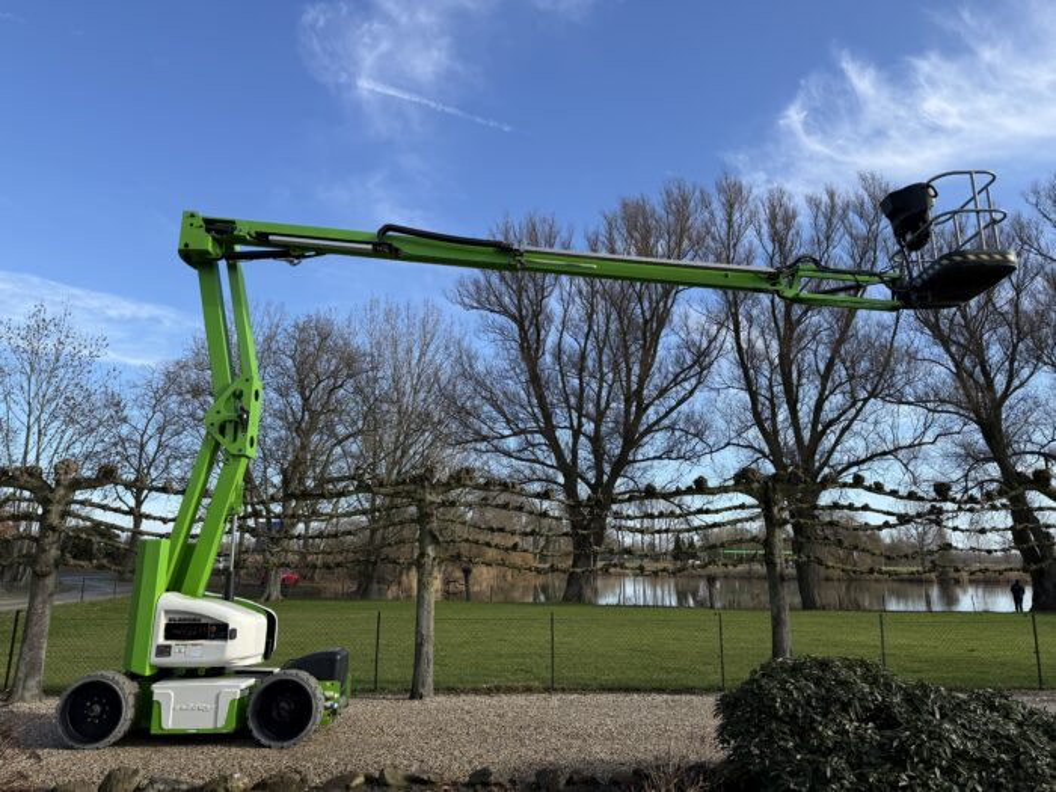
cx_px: 528
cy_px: 396
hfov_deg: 71.6
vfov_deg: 56.8
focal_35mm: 24
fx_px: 732
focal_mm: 6.76
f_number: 1.78
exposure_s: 1/2445
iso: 80
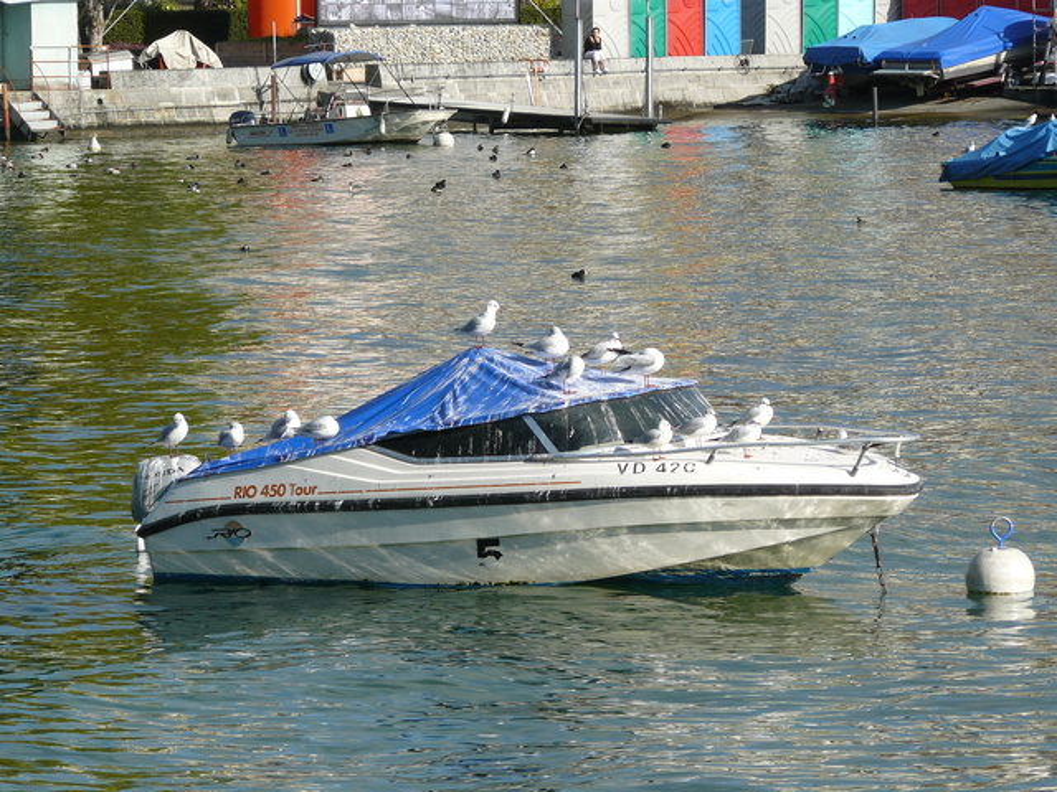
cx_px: 528
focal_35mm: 205
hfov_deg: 9.7
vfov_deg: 7.2
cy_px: 396
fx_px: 6260
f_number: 5.6
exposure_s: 1/400
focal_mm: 34.2
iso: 100
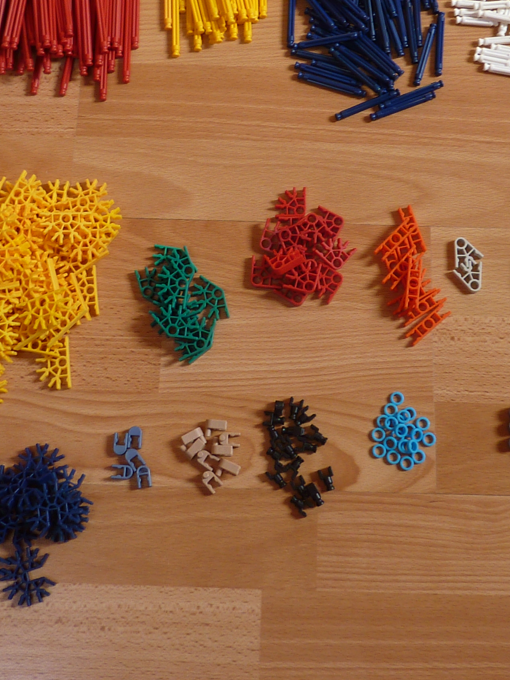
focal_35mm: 54
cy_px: 206
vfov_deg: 35.1
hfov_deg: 27.0
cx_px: 276
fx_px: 1061
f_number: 3.3
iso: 80
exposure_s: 1/50
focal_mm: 4.1
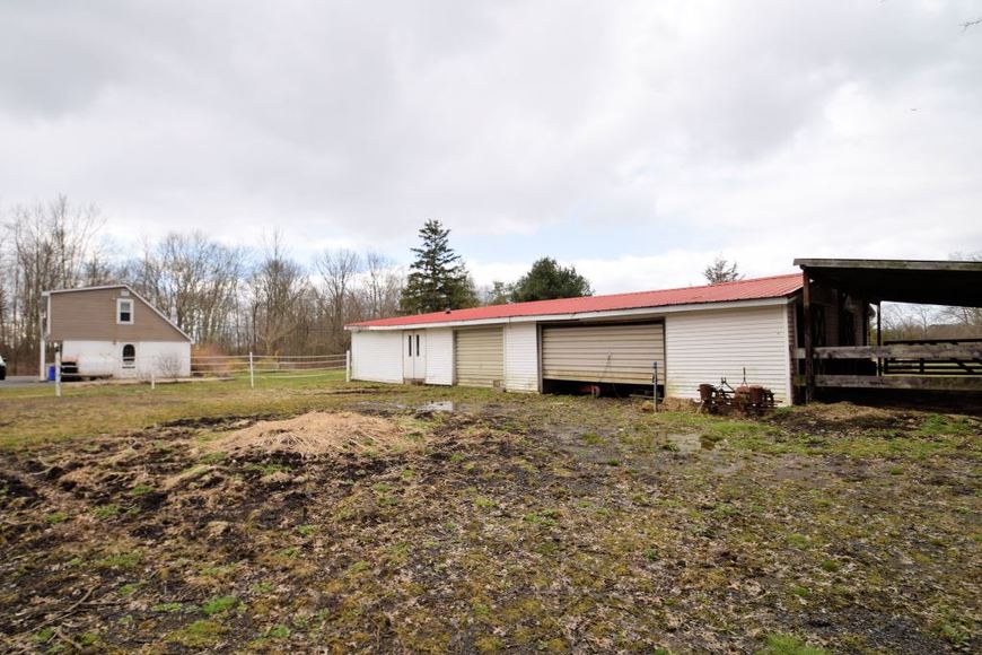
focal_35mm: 17
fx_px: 471
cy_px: 328
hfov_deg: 92.4
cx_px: 491
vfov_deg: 69.7
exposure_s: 1/200
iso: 100
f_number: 8
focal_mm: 11.5
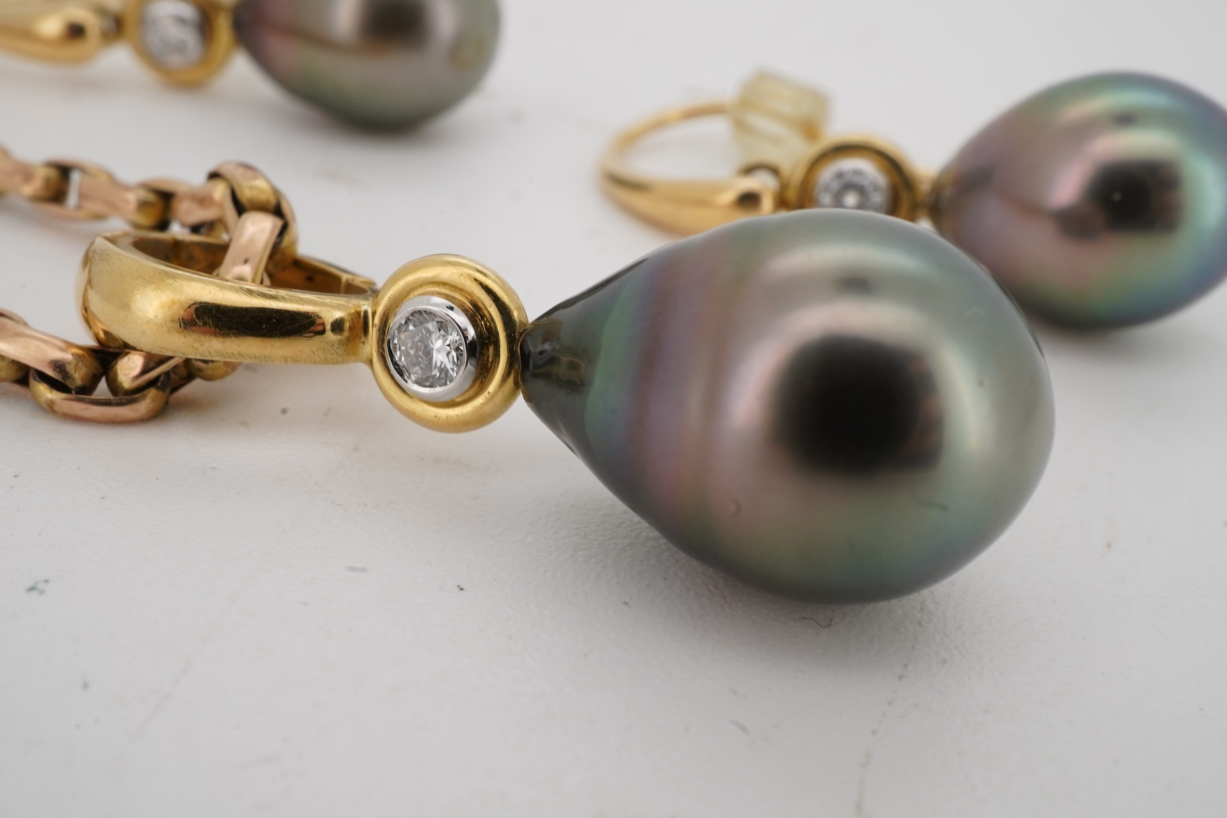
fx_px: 1534
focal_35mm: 45
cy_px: 409
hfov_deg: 43.6
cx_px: 614
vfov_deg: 29.9
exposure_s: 1/125
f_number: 22
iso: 400
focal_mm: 30
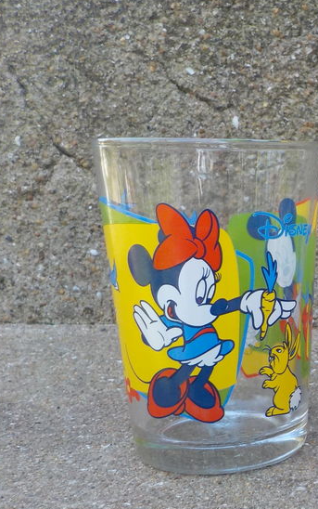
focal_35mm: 58
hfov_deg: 19.9
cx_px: 452
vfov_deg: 34.9
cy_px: 321
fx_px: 803
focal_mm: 4.1
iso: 125
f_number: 3.3
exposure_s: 1/100
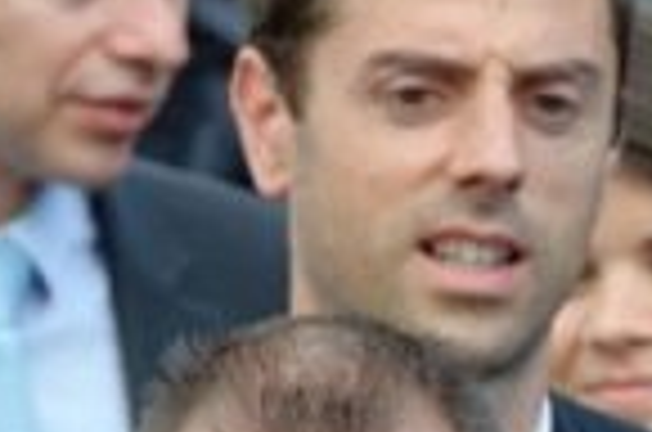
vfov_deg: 0.8
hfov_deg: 1.2
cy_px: 999
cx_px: 1736
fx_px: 29926
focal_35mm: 1656
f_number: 5.6
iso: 250
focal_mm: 200
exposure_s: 1/200
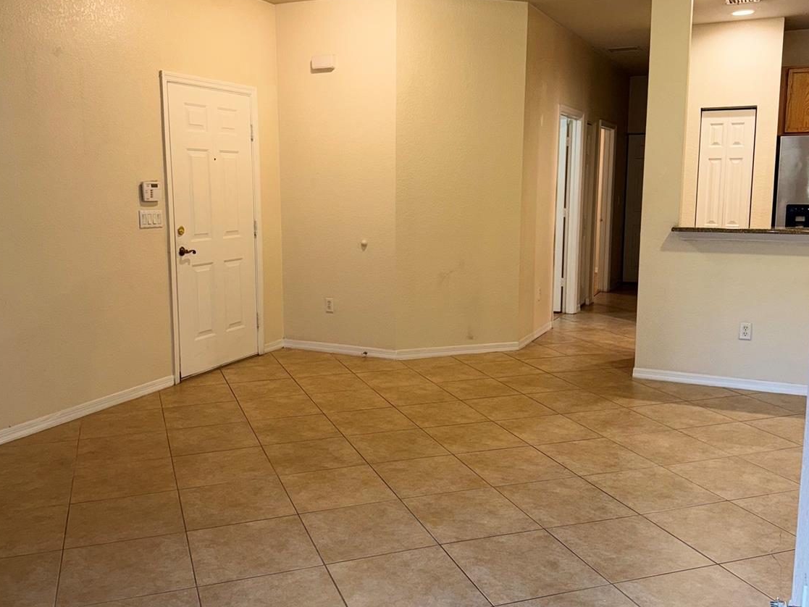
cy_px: 294
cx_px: 397
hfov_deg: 55.3
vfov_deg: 42.9
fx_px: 771
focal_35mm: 33
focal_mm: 6.76
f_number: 1.78
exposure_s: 1/29
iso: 64
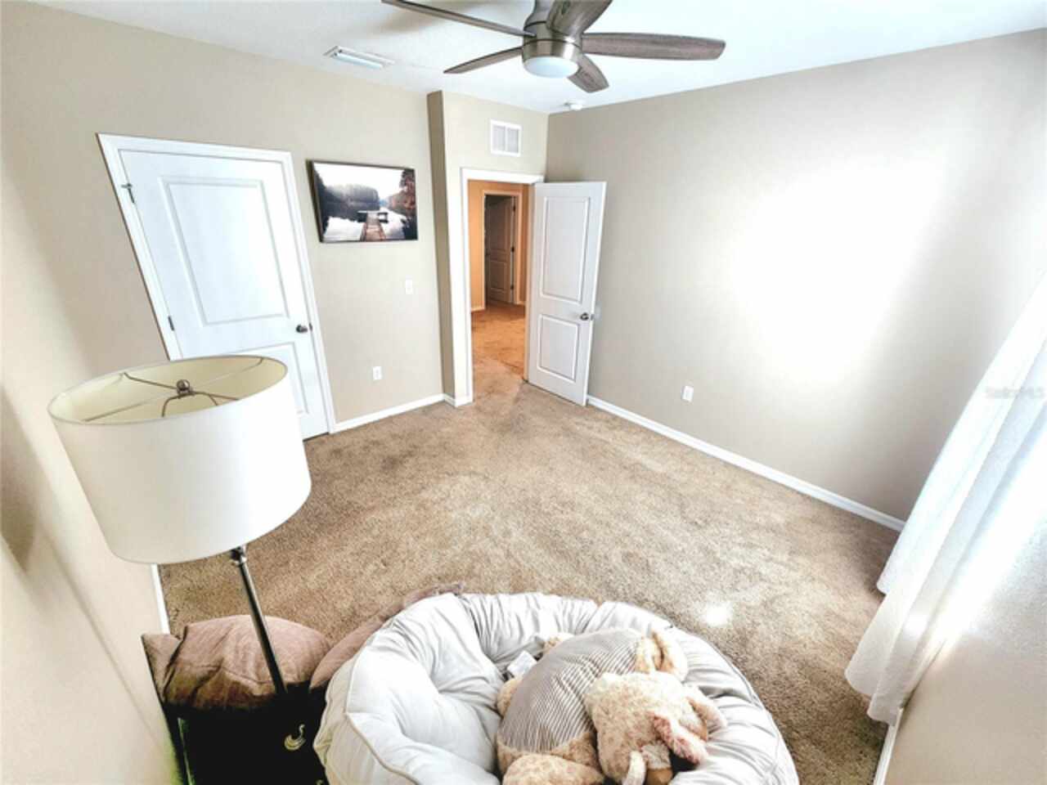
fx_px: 393
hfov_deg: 106.2
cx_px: 524
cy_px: 392
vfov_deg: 89.9
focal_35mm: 13
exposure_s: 1/60.2
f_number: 2.2
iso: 320
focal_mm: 2.2
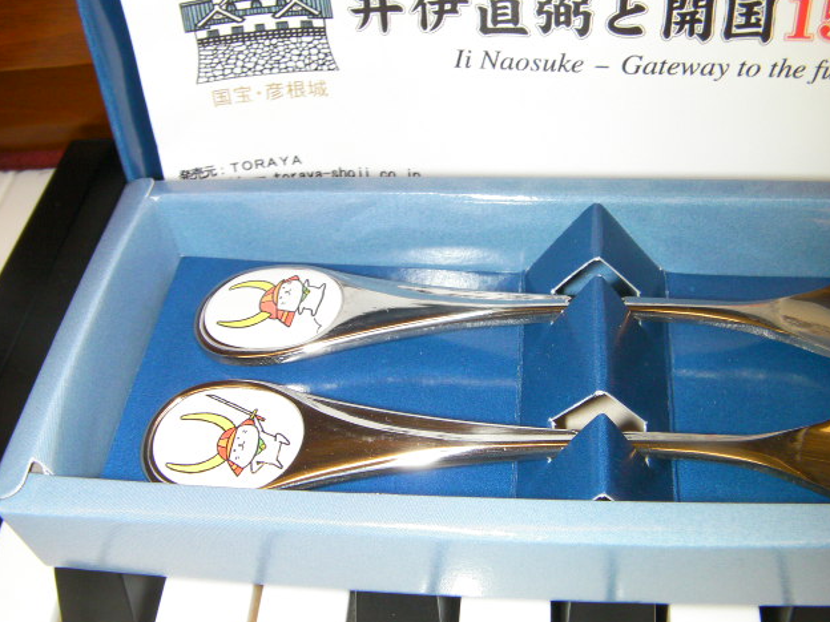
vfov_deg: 36.8
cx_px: 419
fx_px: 935
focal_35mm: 39
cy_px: 312
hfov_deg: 47.9
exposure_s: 1/30
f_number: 5.6
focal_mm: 6.8
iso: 200
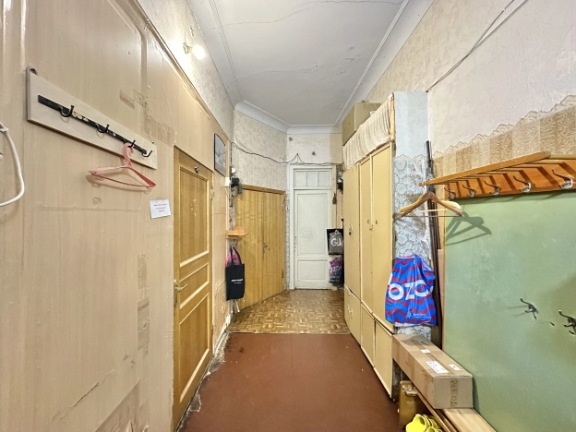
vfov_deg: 85.7
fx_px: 233
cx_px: 288
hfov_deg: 102.1
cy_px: 216
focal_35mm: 14
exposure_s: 1/25
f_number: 2.2
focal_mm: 2.22
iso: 1250
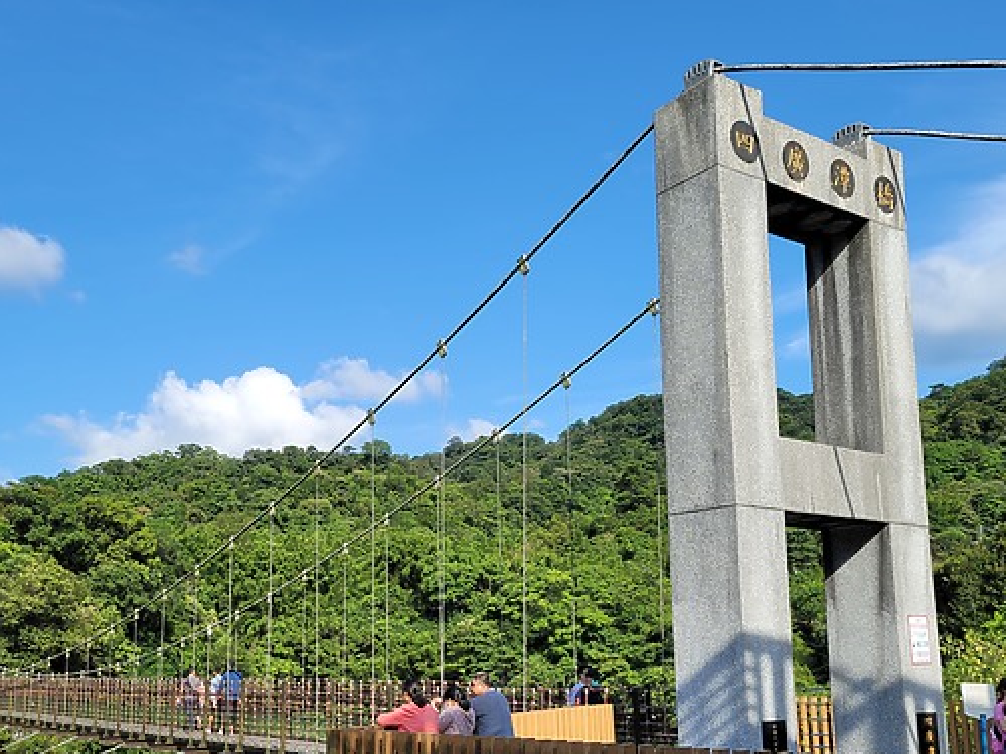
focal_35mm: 36
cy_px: 503
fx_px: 1046
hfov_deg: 51.2
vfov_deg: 39.2
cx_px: 427
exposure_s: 1/686
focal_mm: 7
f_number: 1.8
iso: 20
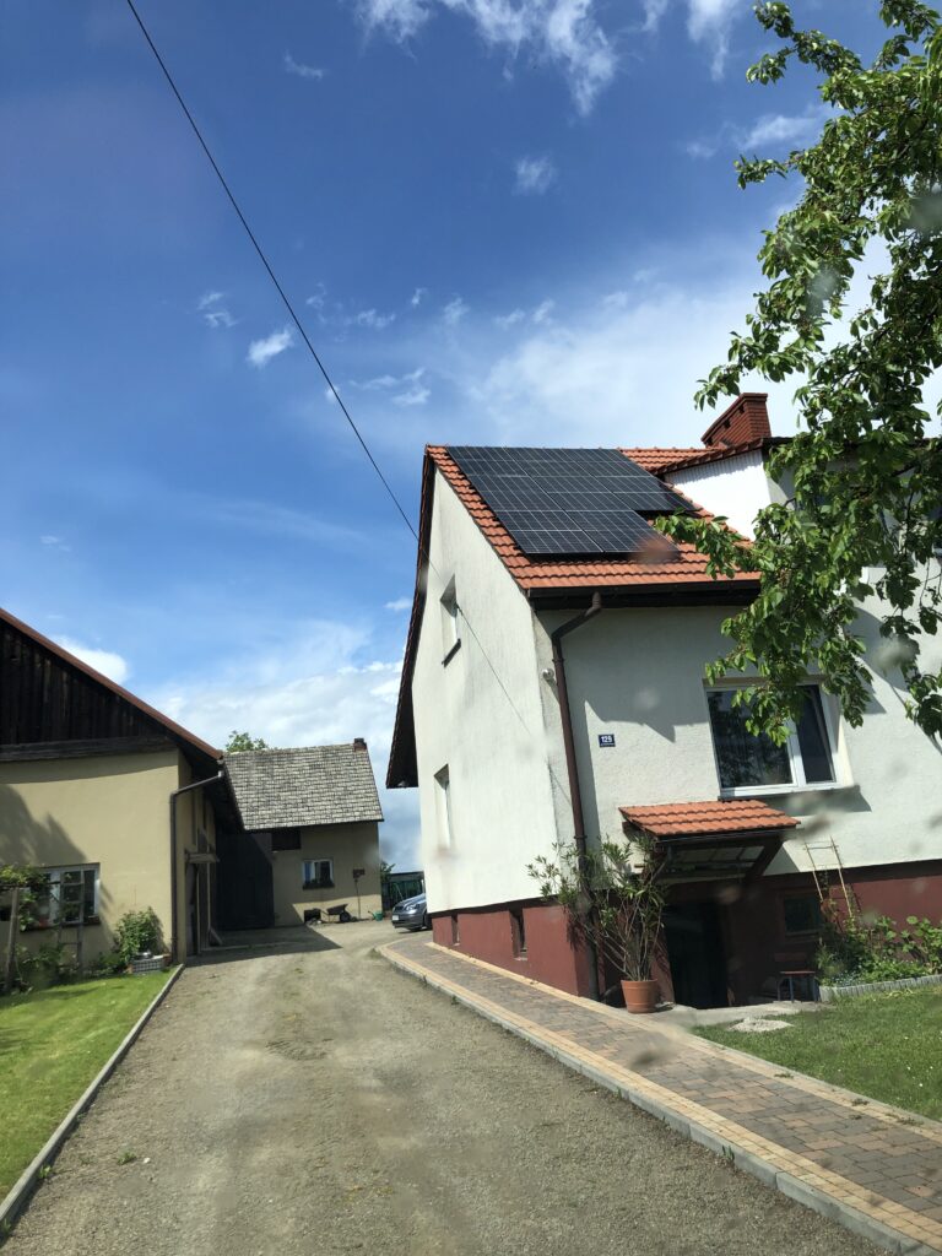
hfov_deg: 49.7
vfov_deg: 63.4
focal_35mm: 28
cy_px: 628
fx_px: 1016
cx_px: 471
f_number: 1.8
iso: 20
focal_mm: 3.99
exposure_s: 1/2088
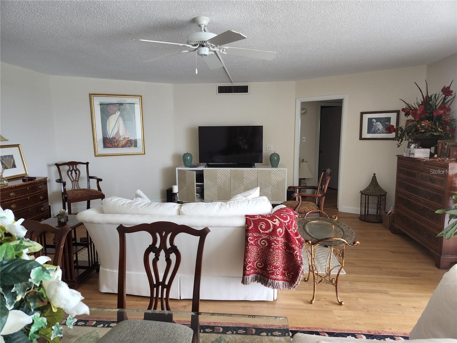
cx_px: 228
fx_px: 304
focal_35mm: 23
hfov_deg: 73.9
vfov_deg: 58.9
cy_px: 172
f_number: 1.8
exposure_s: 1/180
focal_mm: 5.4
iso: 125
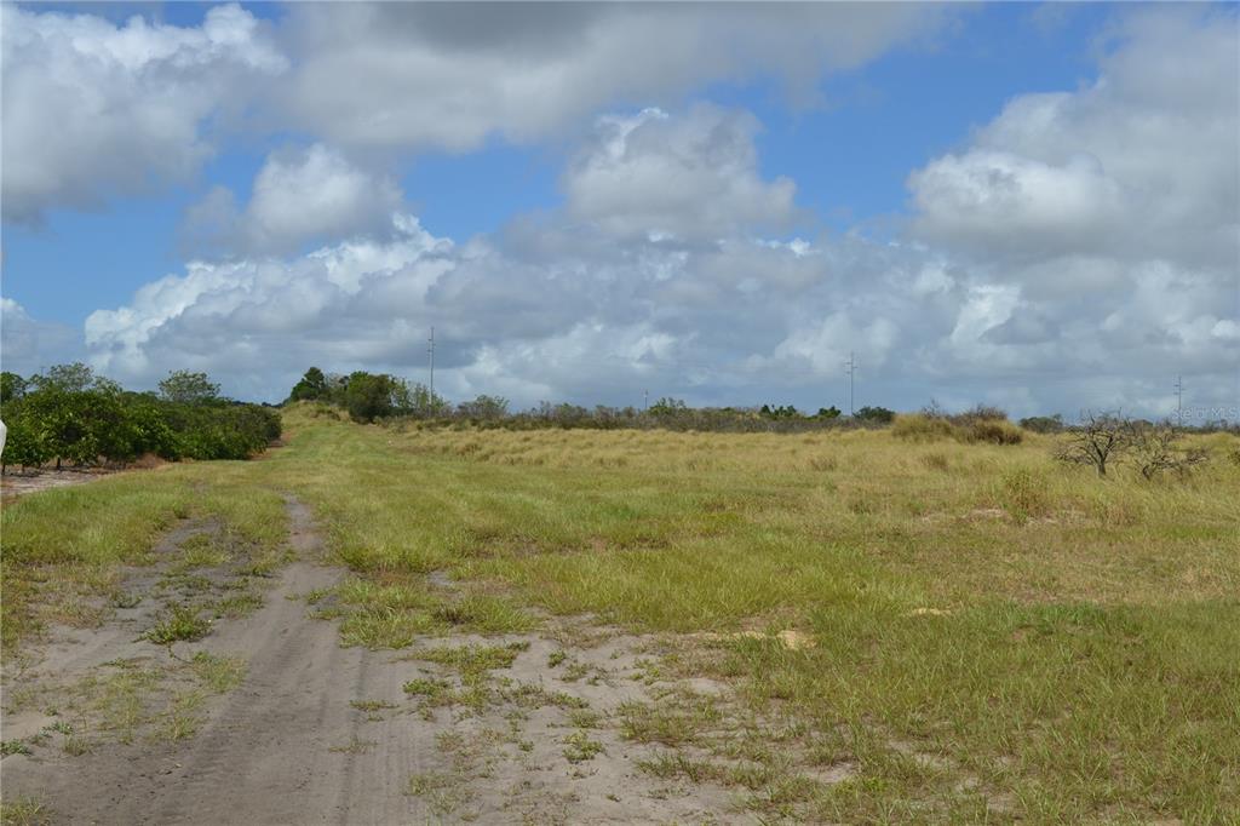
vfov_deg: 29.8
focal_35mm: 45
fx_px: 1549
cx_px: 620
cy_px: 413
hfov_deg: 43.6
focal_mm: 30
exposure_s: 1/320
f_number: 9
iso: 100
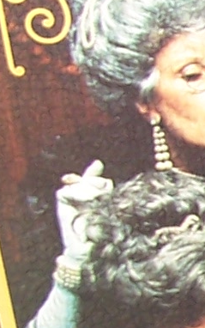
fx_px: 2171
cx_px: 793
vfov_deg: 8.6
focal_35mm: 243
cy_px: 312
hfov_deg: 4.9
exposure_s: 1/60
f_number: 2.8
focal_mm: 6.3
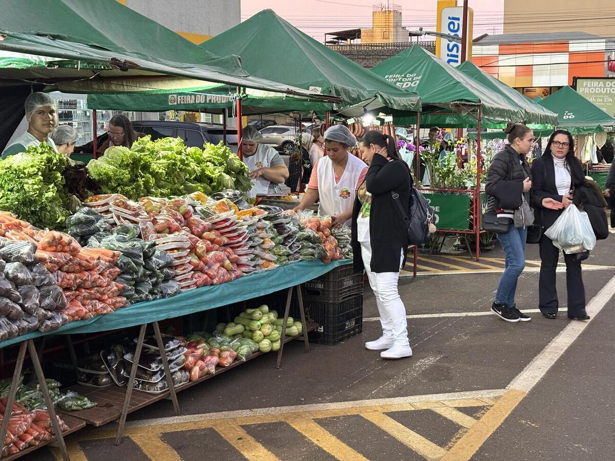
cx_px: 308
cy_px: 230
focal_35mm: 52
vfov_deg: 28.0
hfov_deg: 36.8
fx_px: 924
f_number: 1.6
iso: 200
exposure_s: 1/40
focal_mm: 5.96
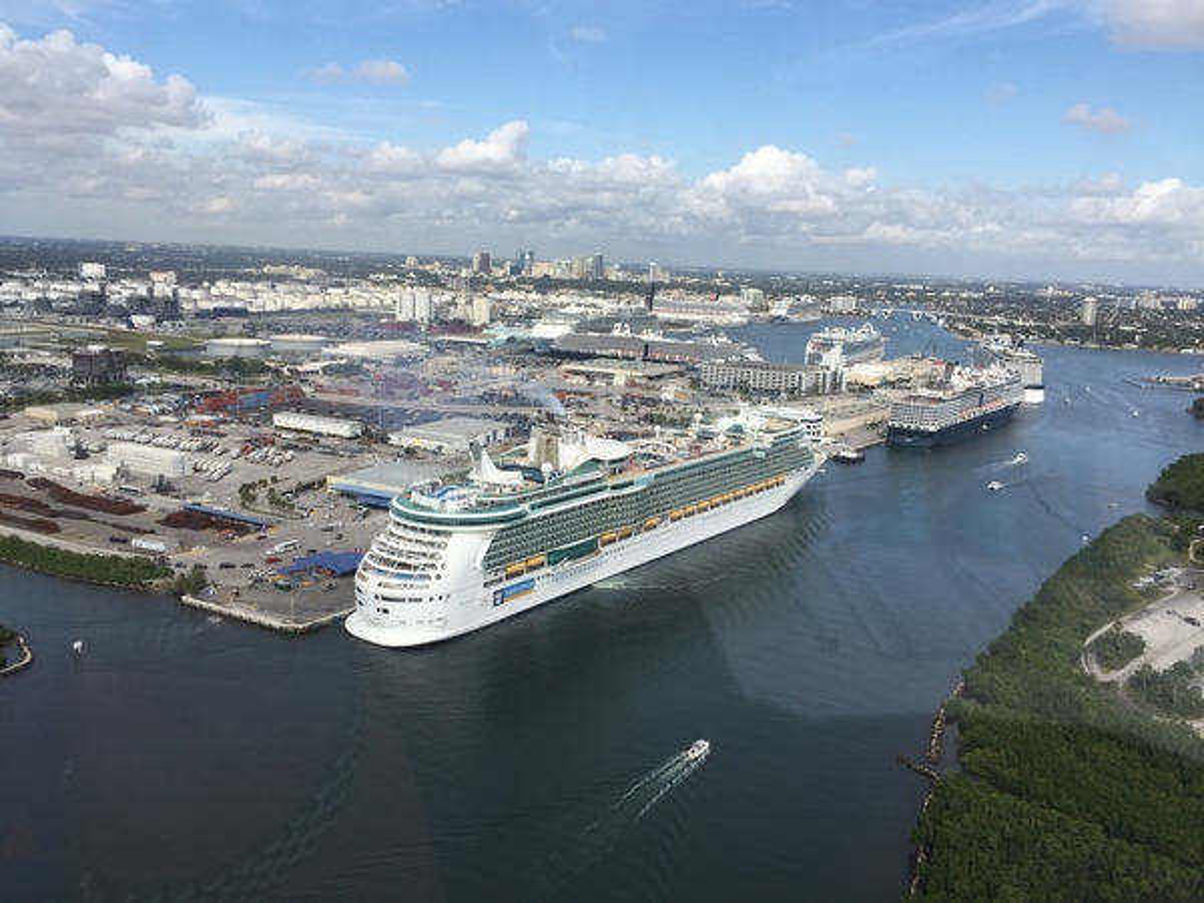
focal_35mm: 29
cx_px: 602
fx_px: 1009
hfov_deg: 61.7
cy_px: 452
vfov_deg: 48.2
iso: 32
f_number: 2.2
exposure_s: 1/1522
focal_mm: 4.15
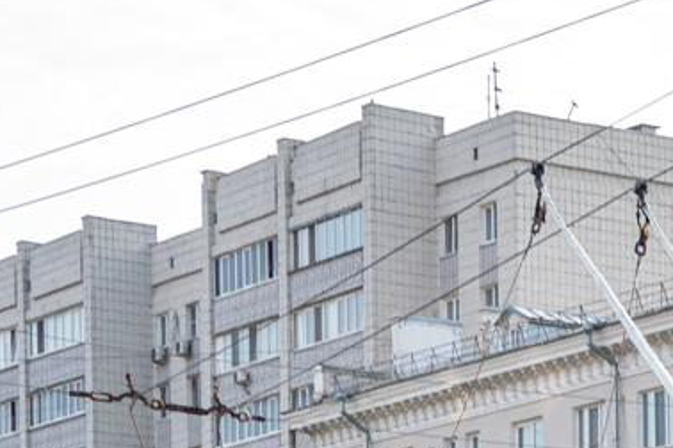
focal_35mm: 161
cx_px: 1086
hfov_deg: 12.0
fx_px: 3010
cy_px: 806
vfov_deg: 8.2
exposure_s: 1/500
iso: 400
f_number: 4
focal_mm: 28
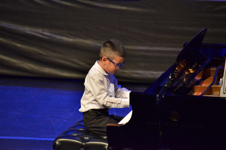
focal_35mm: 390
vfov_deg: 3.5
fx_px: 2443
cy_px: 75
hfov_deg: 5.3
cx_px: 113
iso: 2500
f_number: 5.6
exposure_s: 1/160
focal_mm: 260
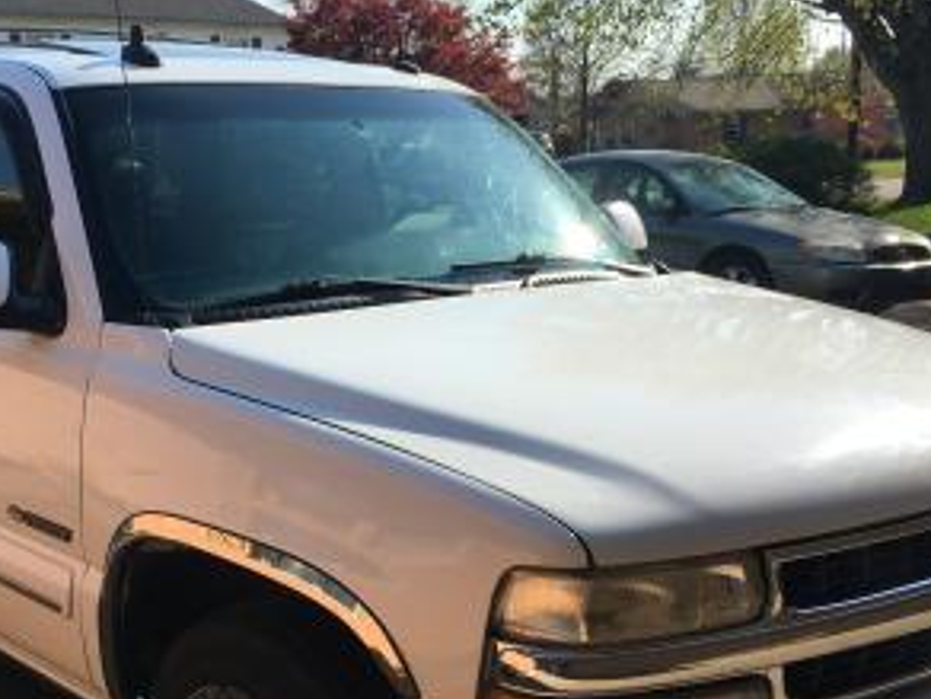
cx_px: 376
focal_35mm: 50
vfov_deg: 28.7
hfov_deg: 38.0
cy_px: 517
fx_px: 1345
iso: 25
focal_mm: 4.15
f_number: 2.2
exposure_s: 1/1374
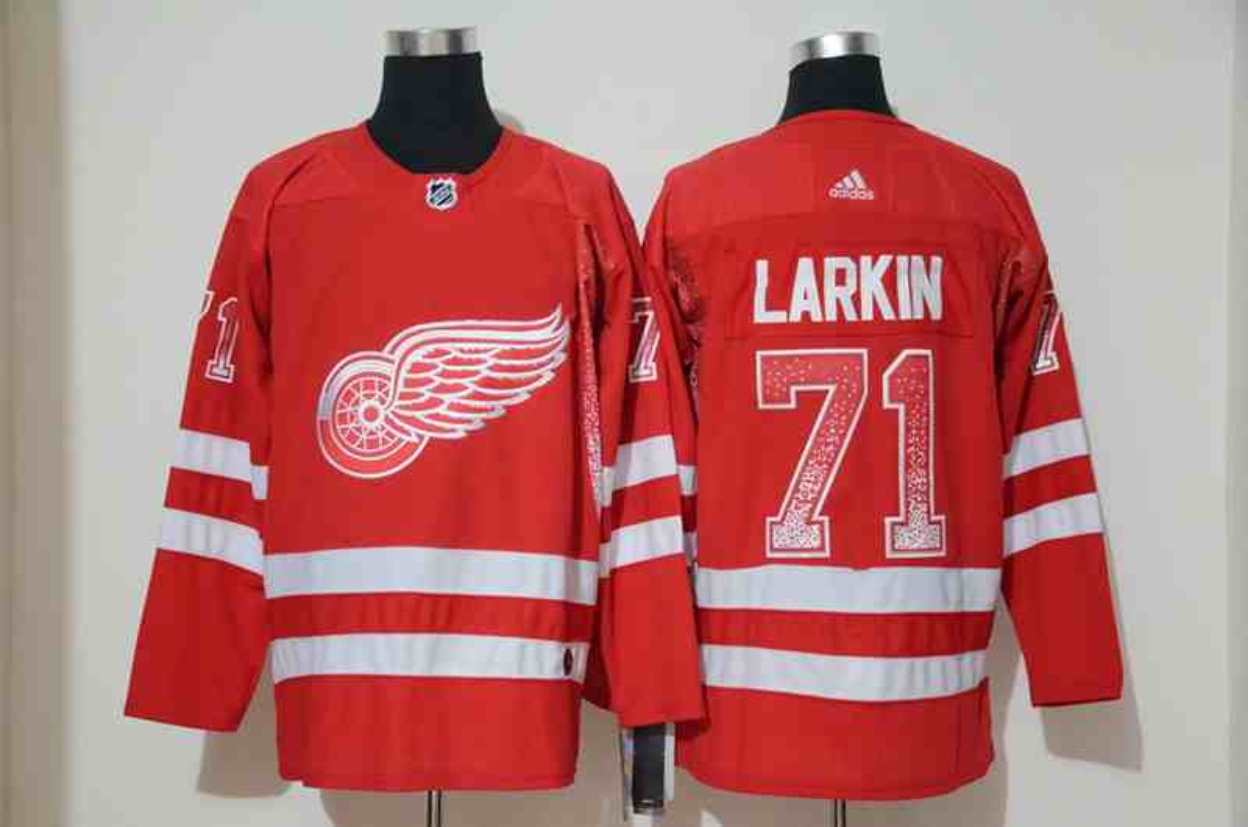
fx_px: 1816
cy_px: 414
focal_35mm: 52
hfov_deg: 37.9
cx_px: 624
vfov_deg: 25.6
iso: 4000
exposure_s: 1/13
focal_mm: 35
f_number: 4.2
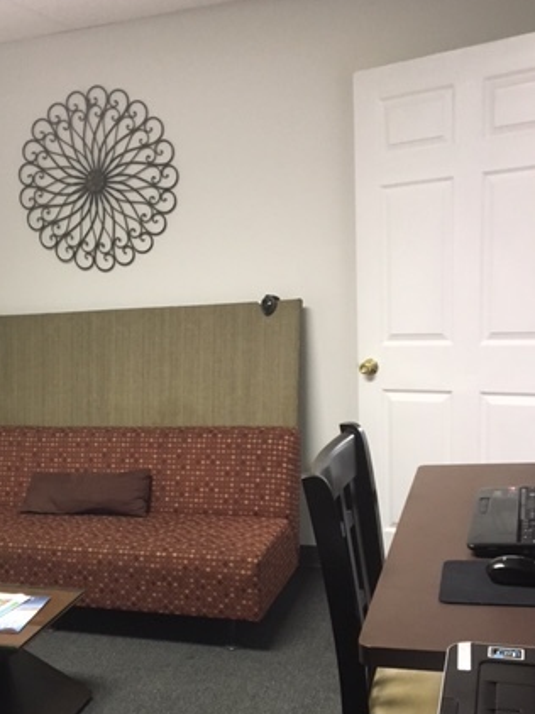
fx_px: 908
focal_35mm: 44
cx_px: 142
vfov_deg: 42.1
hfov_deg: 32.3
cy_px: 503
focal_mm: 4.15
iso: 160
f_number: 2.2
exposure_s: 1/30
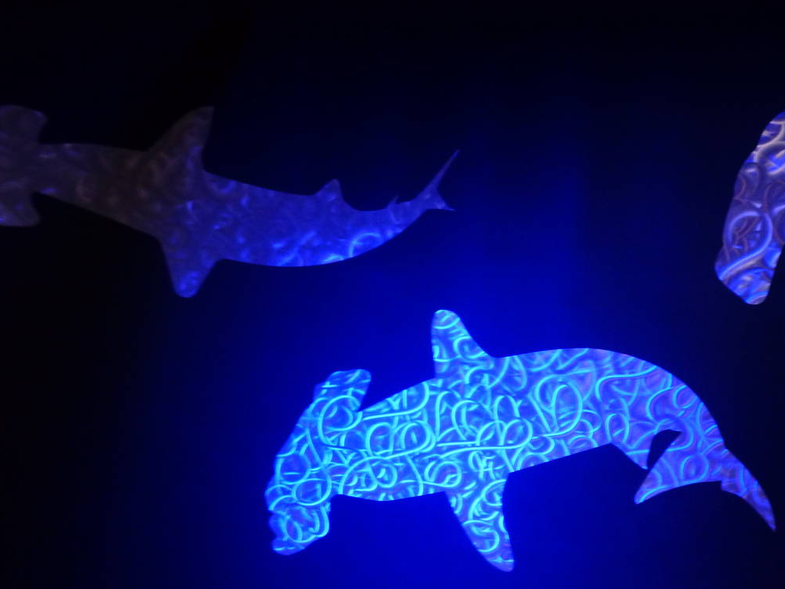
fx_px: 726
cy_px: 341
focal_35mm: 32
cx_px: 583
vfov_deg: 44.0
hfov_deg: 54.3
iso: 400
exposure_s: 1/13
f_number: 2.8
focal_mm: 3.58
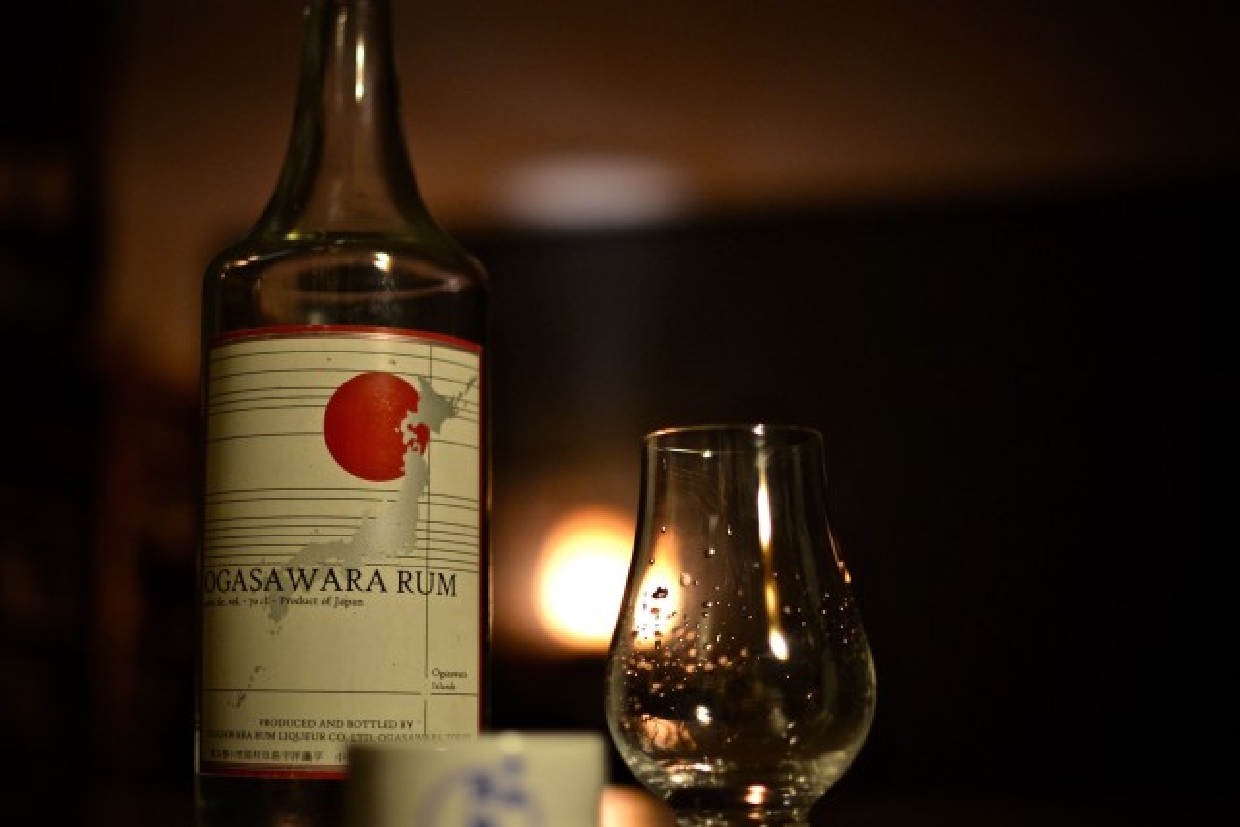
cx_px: 620
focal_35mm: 52
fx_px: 1809
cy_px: 414
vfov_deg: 25.8
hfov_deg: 37.8
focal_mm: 35
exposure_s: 1/60
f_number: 1.8
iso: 640
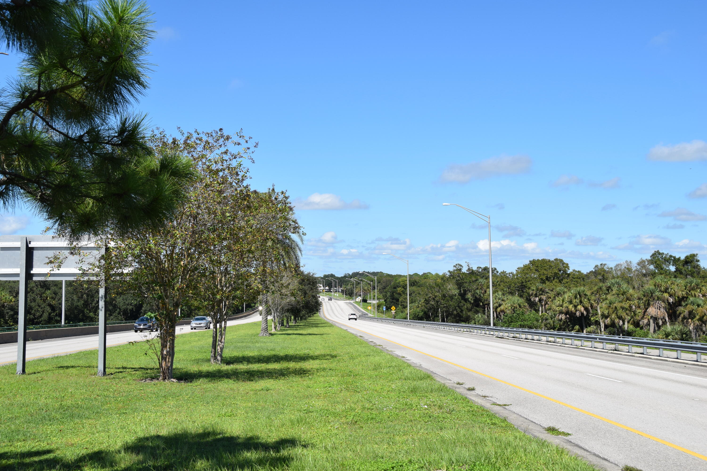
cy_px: 236
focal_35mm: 44
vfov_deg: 30.8
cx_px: 354
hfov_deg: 45.0
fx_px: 854
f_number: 10
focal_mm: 29
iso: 200
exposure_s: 1/400
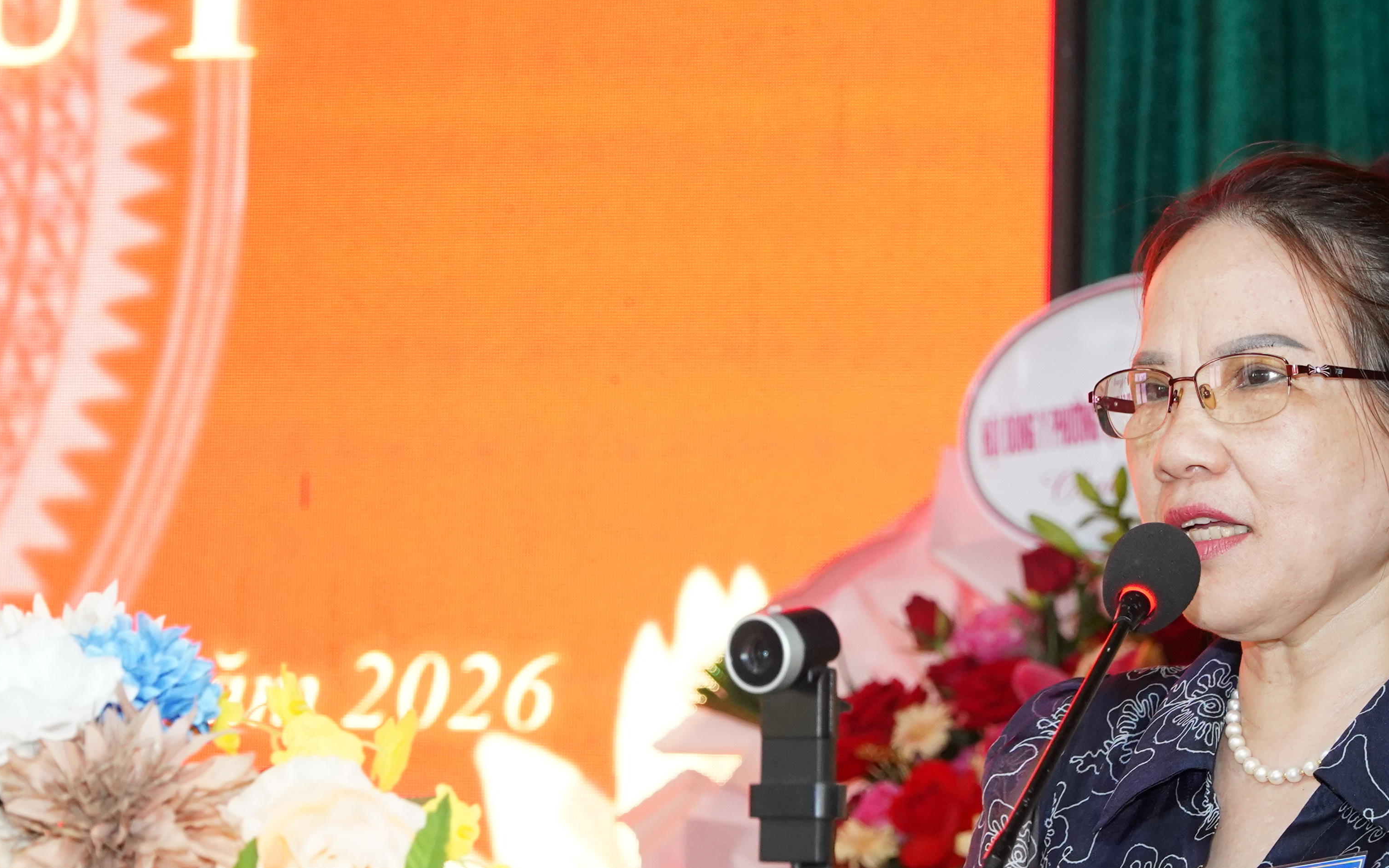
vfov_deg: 9.6
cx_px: 822
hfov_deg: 15.4
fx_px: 5148
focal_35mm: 136
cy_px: 439
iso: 3200
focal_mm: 69
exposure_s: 1/80
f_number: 6.3
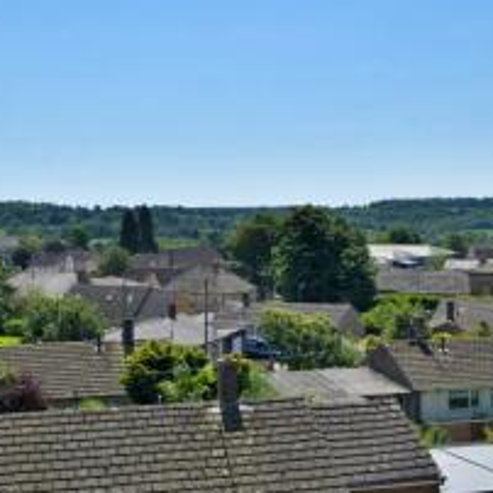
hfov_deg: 28.6
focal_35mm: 60
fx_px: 967
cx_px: 271
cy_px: 153
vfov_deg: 28.4
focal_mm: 20
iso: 100
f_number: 10
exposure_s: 1/400
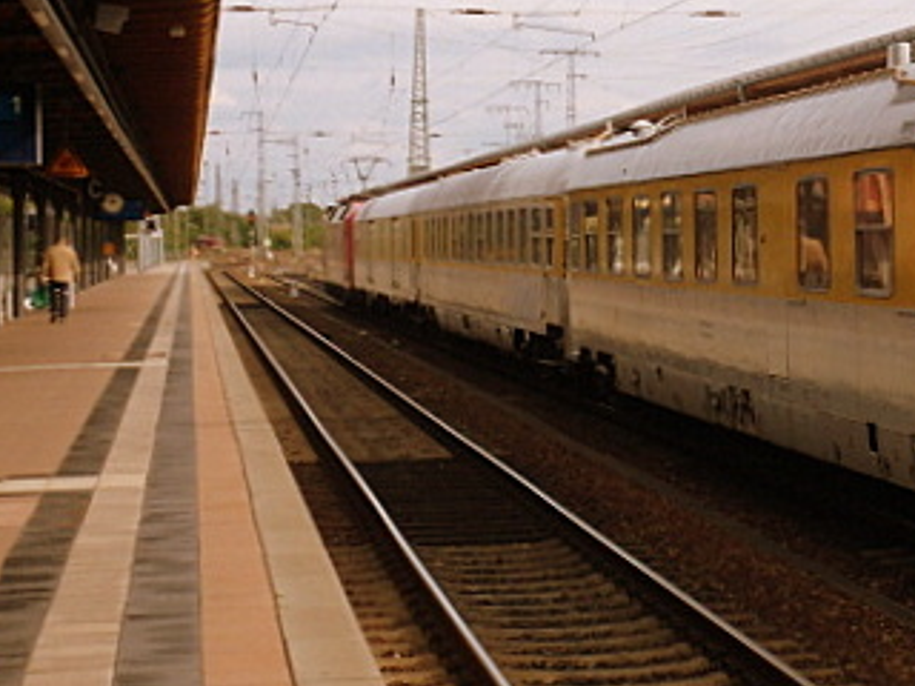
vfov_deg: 14.5
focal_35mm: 102
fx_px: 2696
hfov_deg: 18.8
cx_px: 912
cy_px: 194
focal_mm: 9.2
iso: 100
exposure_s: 1/250
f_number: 4.7
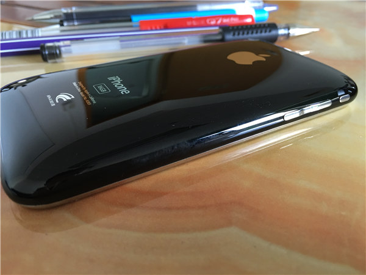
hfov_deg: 61.7
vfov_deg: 48.2
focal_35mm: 29
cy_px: 138
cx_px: 183
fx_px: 307
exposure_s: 1/17
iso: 50
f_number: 2.2
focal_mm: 4.15
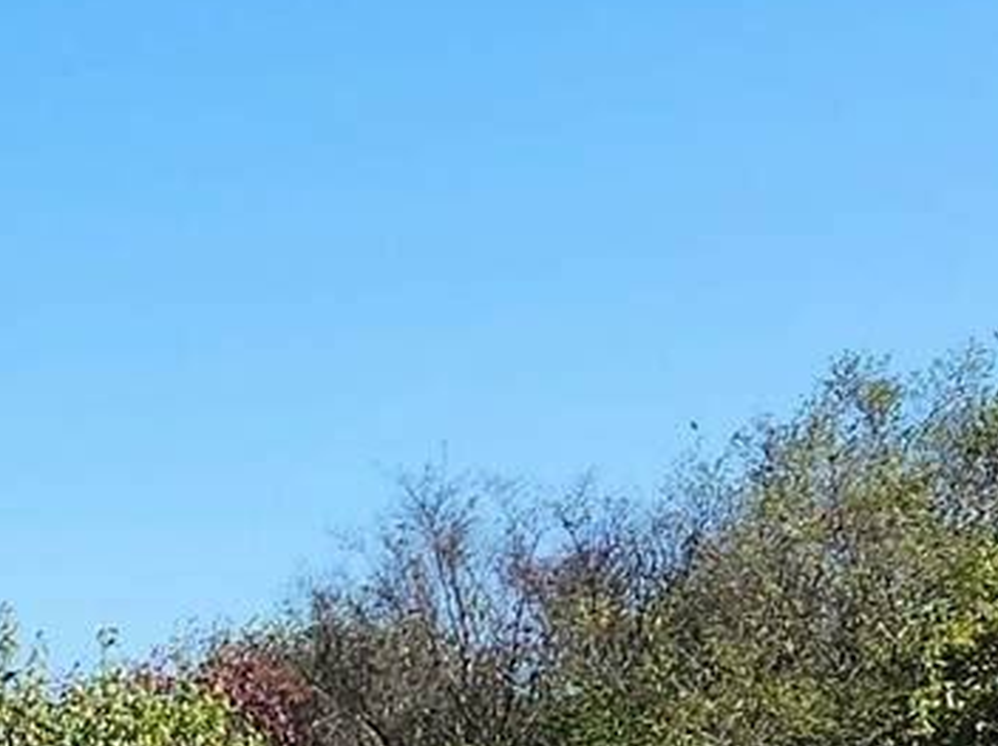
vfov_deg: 21.6
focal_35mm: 67
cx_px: 403
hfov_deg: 28.9
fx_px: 1929
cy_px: 597
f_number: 1.8
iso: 20
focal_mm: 5.4
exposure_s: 1/1250
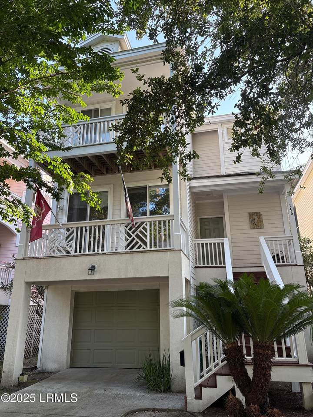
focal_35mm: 26
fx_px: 313
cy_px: 208
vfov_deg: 67.3
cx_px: 156
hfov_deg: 53.1
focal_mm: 5.96
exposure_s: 1/254
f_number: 1.6
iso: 64
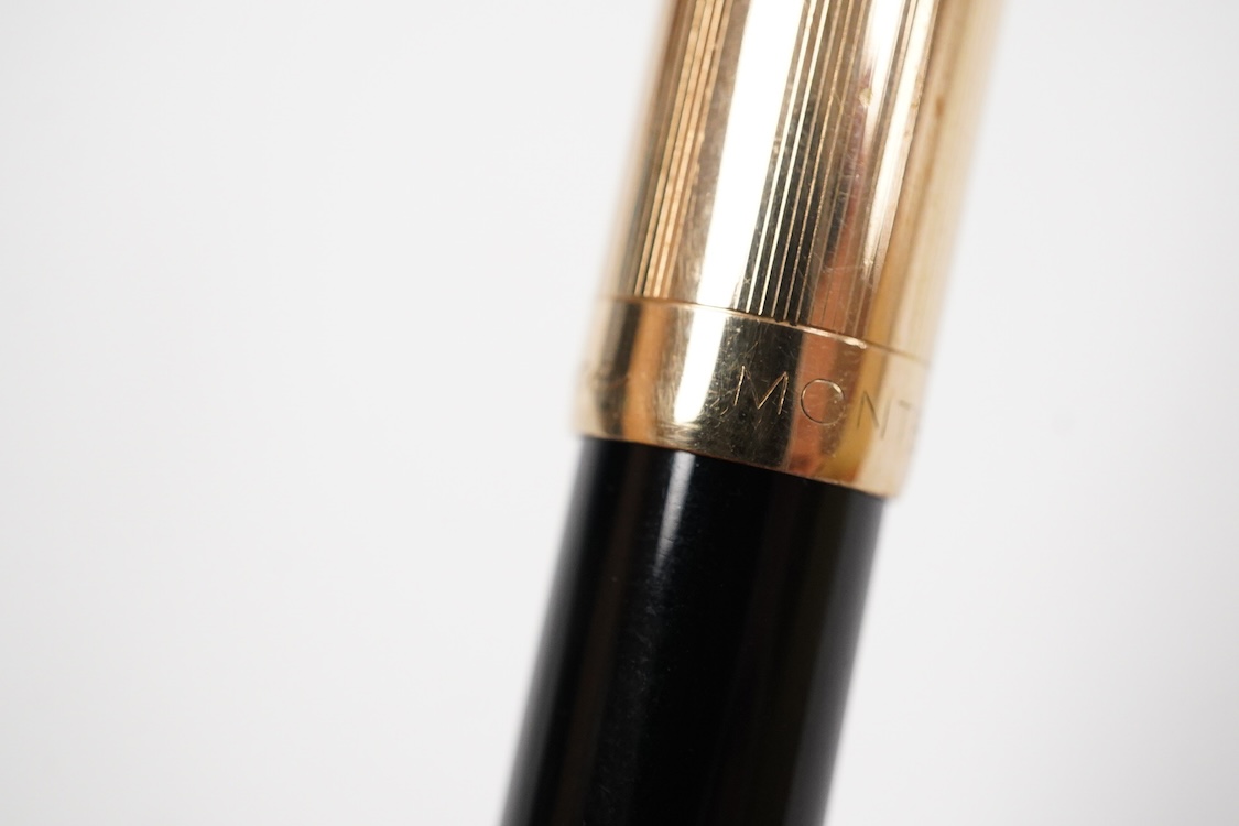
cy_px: 413
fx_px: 1549
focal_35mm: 45
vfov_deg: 29.9
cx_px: 620
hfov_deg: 43.6
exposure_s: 1/200
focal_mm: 30
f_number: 10
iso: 2500
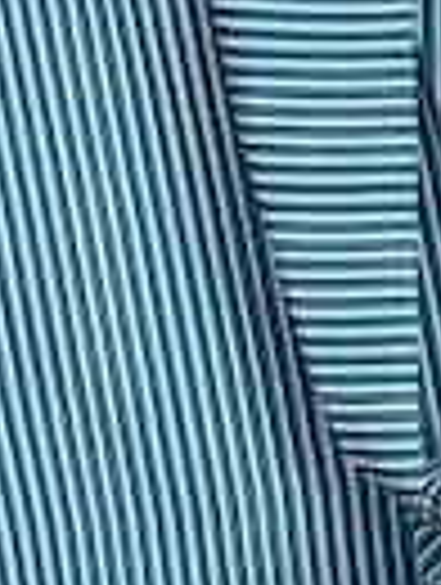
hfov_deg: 3.8
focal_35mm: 391
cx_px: 558
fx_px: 6620
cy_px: 790
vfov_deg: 5.0
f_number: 2
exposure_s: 1/100
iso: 80
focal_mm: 6
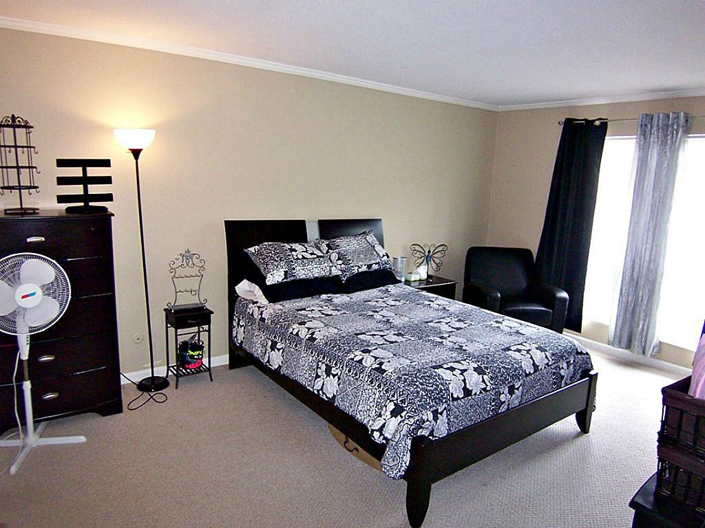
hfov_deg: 73.9
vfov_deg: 58.9
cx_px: 352
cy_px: 264
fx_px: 468
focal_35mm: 23
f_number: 2.8
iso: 200
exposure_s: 1/30
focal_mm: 3.8
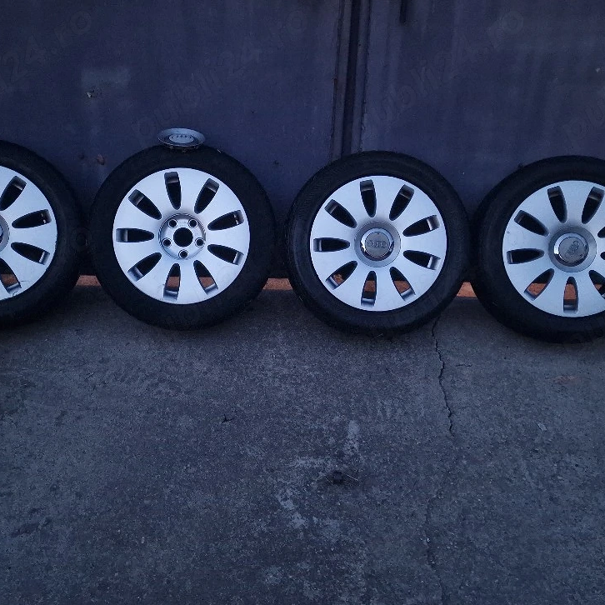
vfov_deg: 57.3
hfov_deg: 57.2
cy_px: 299
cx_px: 274
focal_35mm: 28
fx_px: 554
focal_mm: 6.4
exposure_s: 1/17
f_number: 1.8
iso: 1600
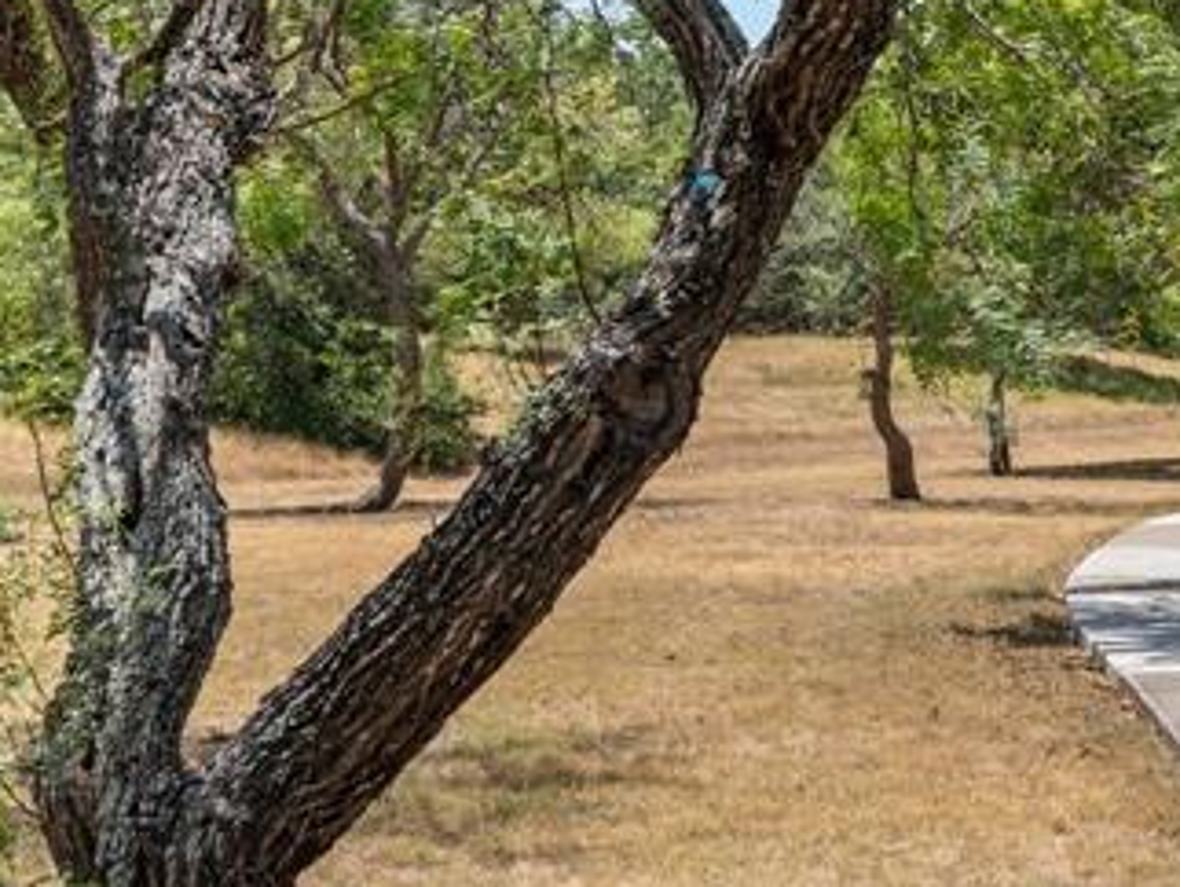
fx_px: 3650
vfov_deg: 13.8
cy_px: 324
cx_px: 1847
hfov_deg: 16.5
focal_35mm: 107
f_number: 8
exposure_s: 1/160
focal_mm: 35
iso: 160
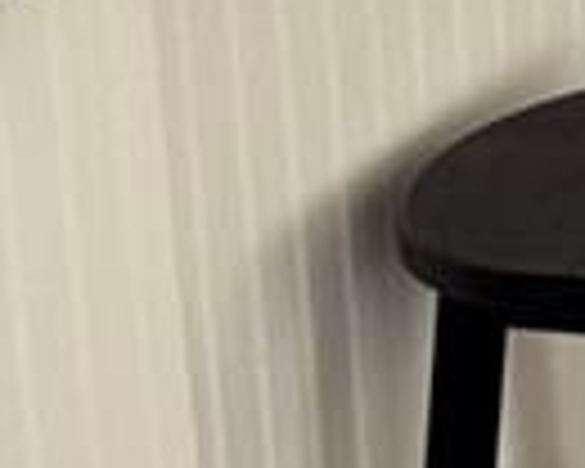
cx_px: 2012
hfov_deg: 7.4
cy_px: -634
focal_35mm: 216
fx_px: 3740
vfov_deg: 6.8
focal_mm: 6.76
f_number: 1.78
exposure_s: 1/64
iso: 200
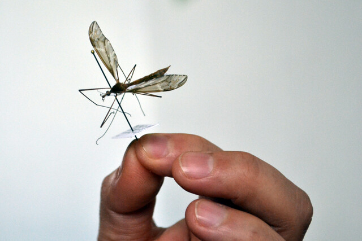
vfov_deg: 16.6
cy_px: 120
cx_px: 181
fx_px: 830
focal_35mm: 82
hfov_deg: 24.6
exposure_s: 1/80
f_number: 5.6
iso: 1250
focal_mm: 55
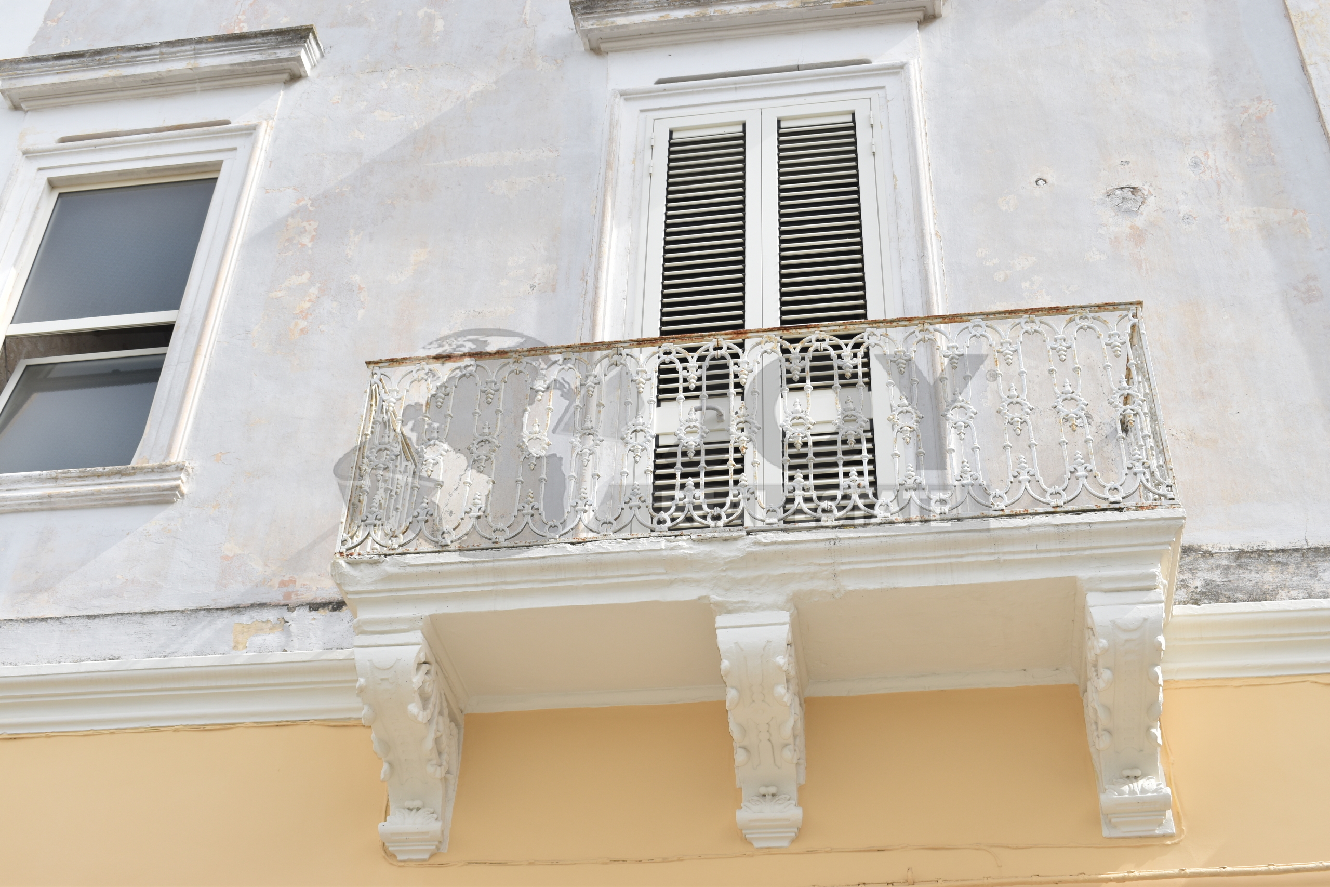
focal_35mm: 45
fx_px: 1662
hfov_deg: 43.6
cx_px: 665
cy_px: 444
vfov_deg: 29.9
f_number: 8
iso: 100
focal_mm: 30
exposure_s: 1/200
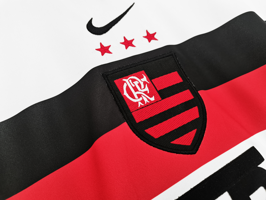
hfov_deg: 67.3
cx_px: 133
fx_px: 200
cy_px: 100
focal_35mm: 26
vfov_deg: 53.1
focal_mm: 5.58
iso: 200
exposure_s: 1/50
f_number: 1.8
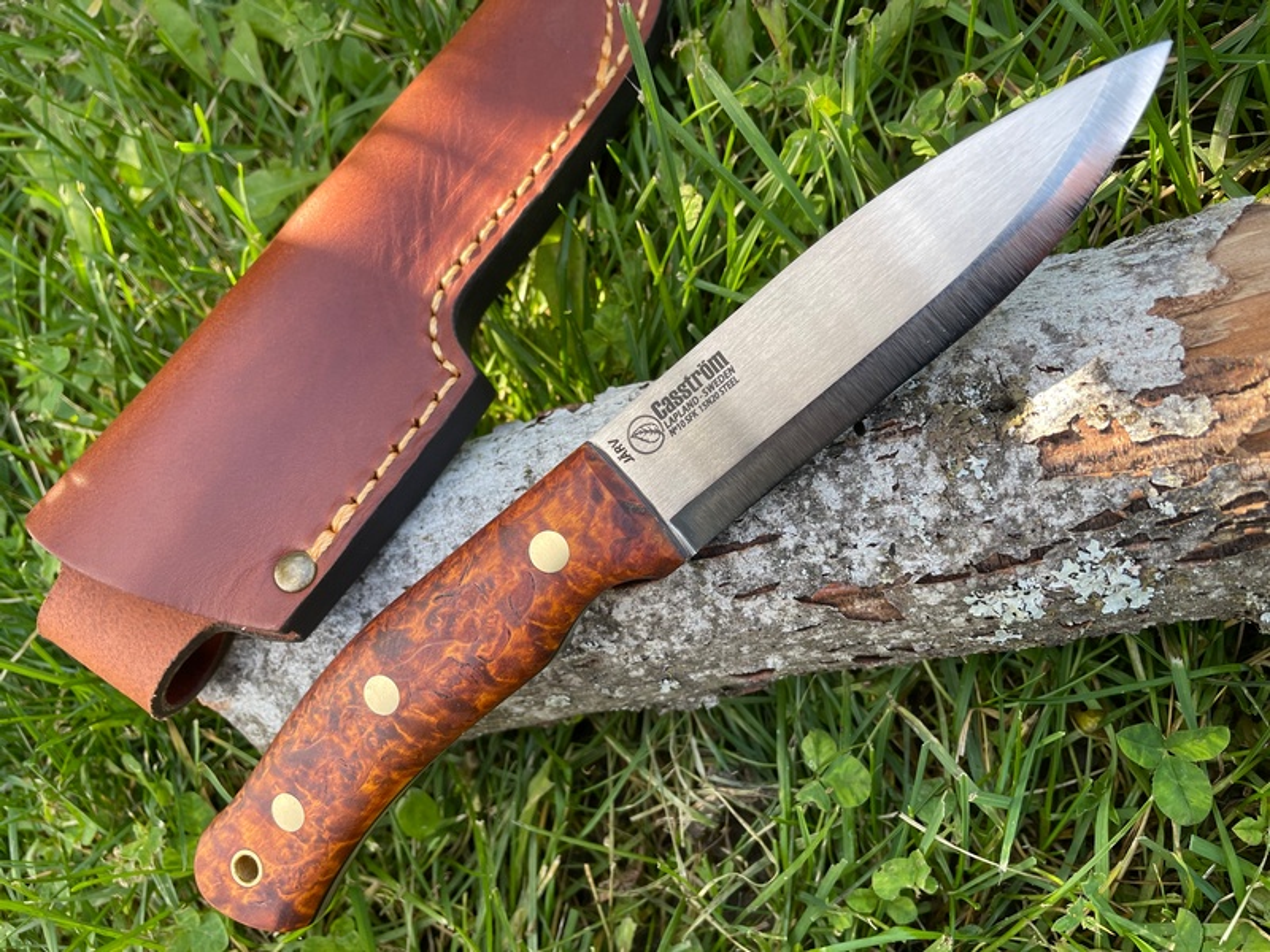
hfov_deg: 67.3
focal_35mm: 26
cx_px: 635
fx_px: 954
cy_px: 476
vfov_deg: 53.1
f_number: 1.6
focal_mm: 4.2
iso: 32
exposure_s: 1/130
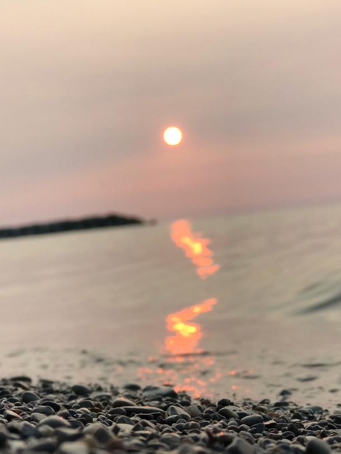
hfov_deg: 16.6
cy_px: 298
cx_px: 187
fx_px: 1169
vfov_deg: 21.9
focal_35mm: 89
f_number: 2.8
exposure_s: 1/201
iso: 20
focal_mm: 6.6
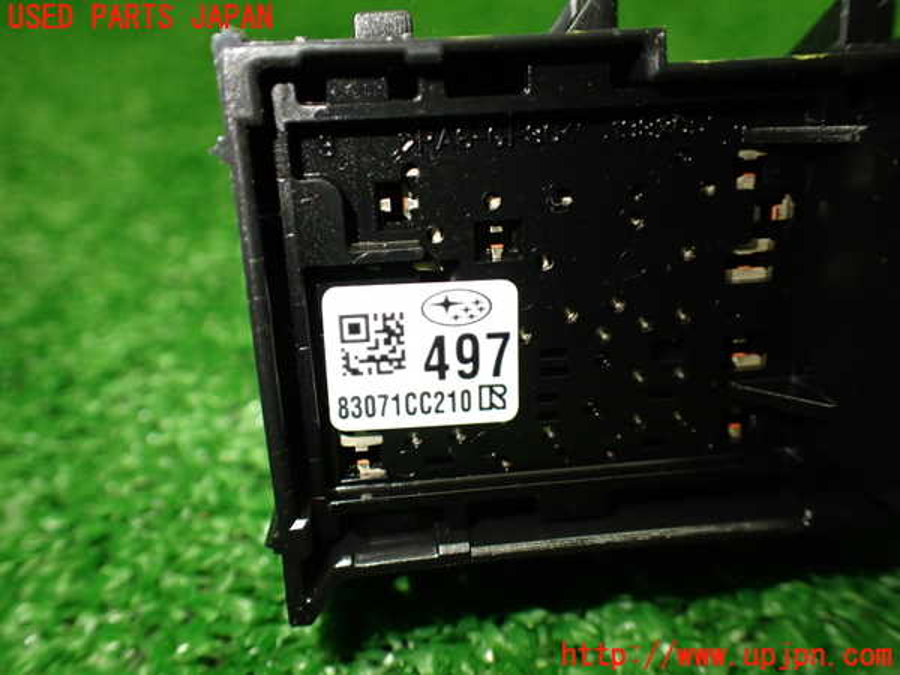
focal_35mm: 30
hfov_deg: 60.0
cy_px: 338
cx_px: 450
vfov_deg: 46.8
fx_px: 780
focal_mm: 5.4
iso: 320
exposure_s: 1/125
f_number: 2.3
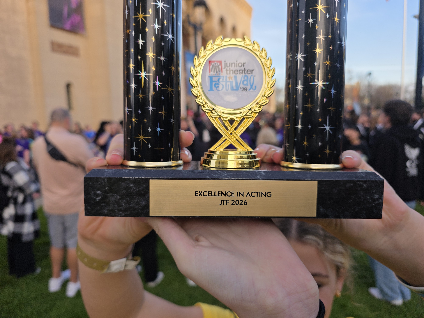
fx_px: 282
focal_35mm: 23
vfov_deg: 58.9
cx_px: 212
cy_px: 159
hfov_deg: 73.9
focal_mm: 6.3
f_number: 1.7
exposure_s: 1/359
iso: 25
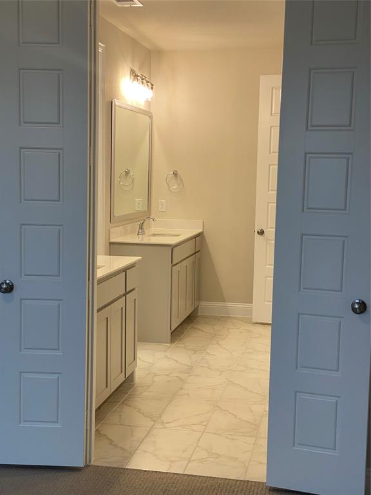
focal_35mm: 52
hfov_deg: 28.0
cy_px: 248
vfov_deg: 36.8
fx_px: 743
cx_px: 186
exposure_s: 1/60
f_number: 2
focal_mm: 6
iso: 80
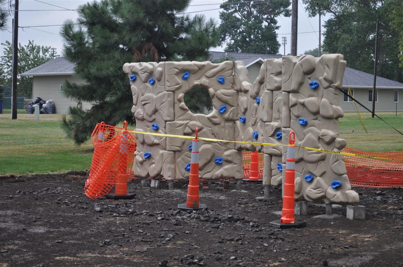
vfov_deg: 16.5
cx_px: 202
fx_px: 922
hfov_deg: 24.6
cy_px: 134
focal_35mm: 82
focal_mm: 55
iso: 220
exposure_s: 1/125
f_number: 5.6
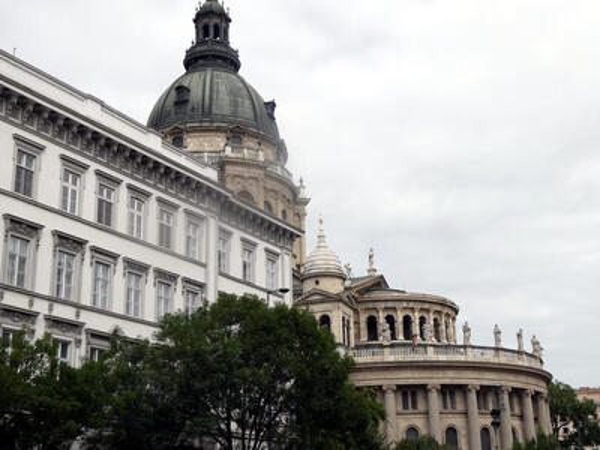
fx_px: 867
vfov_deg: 29.1
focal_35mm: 50
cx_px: 300
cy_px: 225
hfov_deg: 38.2
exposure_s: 1/800
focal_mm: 9
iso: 80
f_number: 4.1
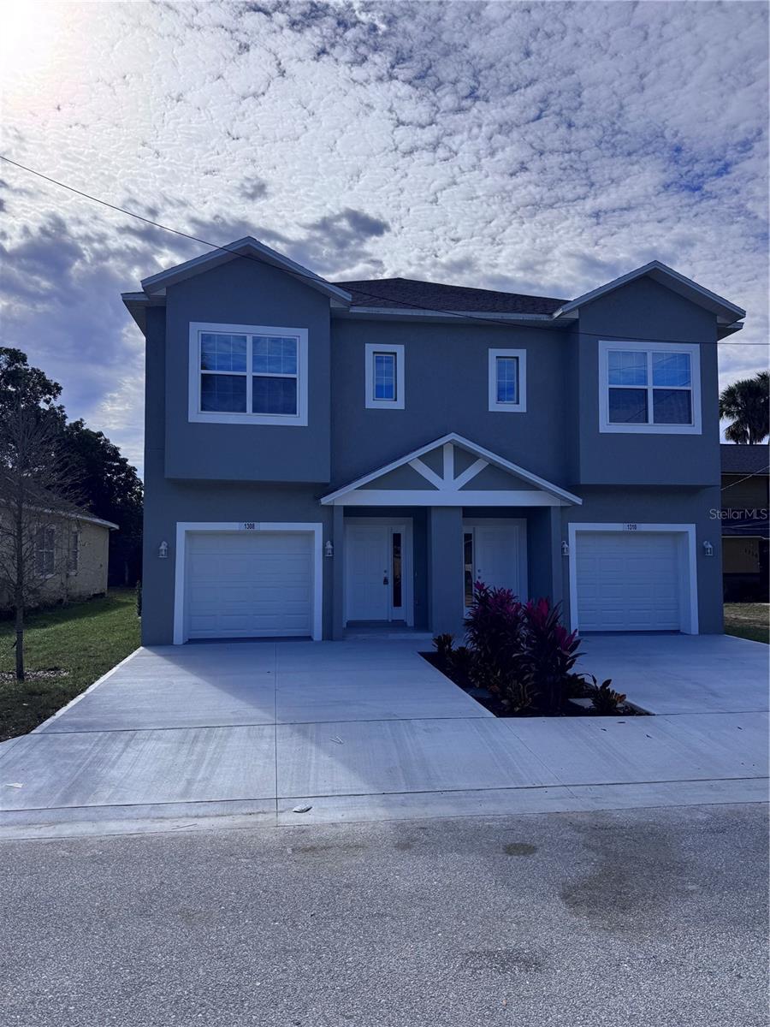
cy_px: 514
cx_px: 385
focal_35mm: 24
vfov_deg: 71.6
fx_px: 712
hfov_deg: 56.8
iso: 80
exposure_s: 1/10417
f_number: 1.78
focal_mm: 6.76
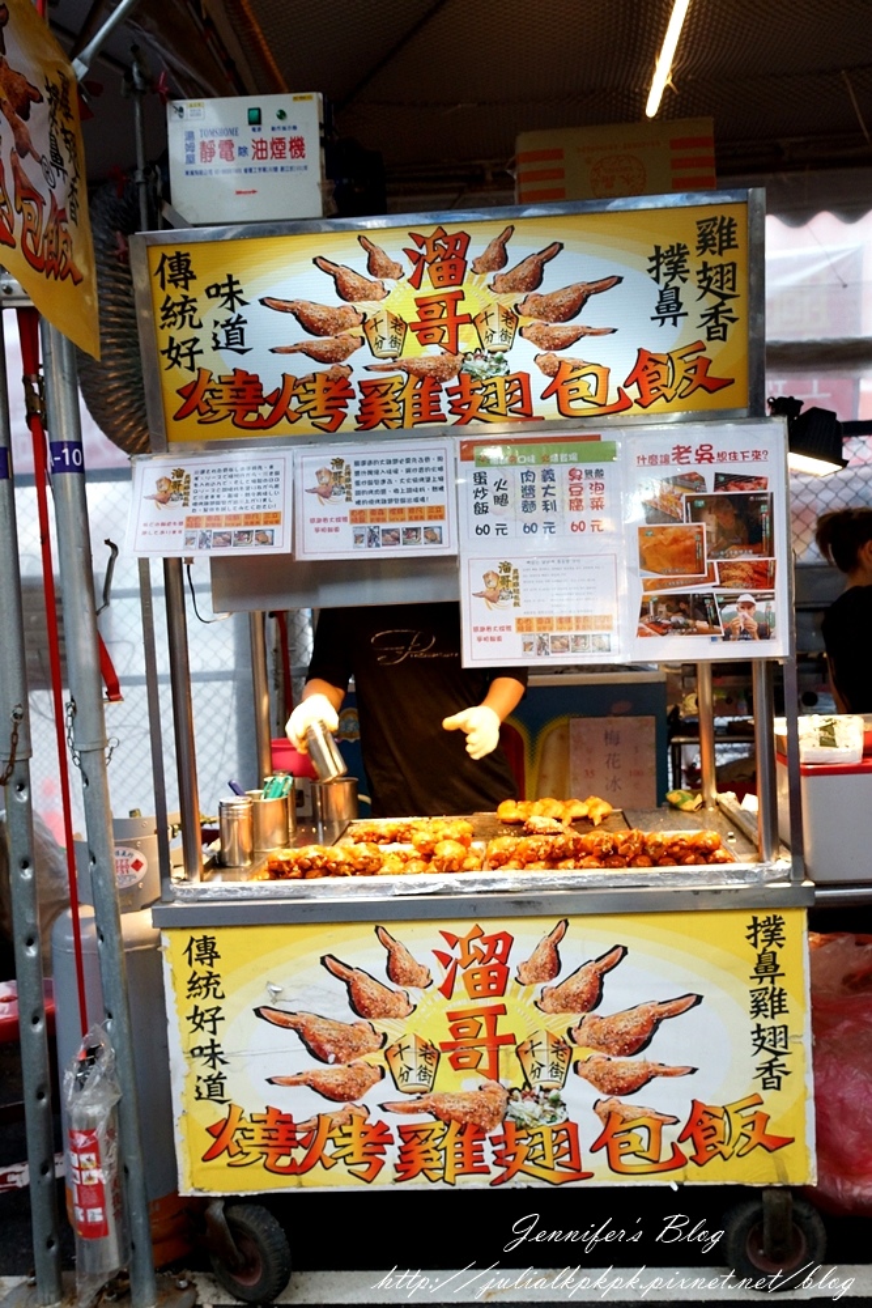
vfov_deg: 57.2
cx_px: 436
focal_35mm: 33
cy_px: 654
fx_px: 1198
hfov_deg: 40.0
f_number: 4.5
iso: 800
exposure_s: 1/100
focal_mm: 22
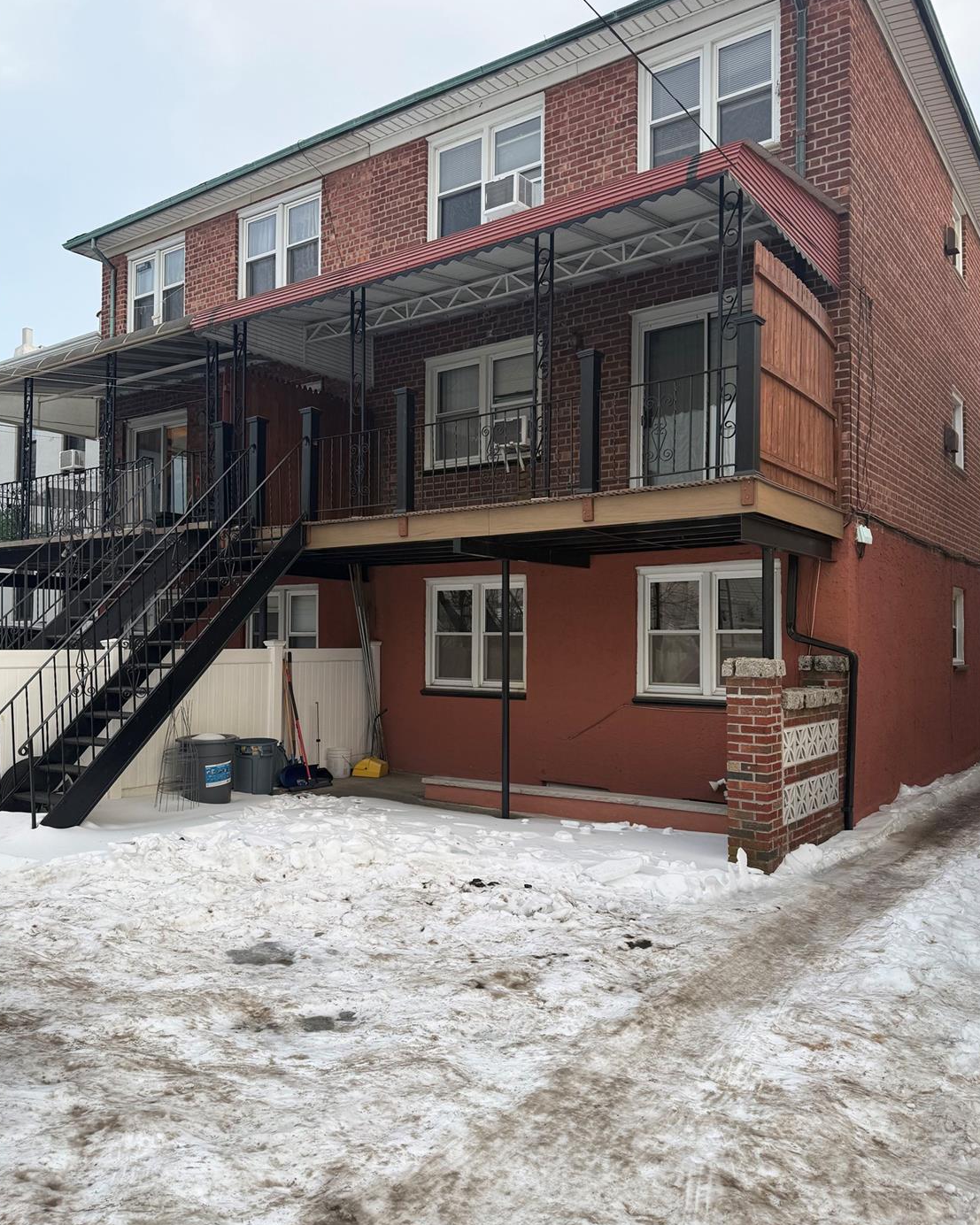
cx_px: 497
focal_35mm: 26
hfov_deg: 54.9
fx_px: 943
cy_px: 619
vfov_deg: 66.0
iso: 80
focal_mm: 6.76
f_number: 1.78
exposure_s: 1/399
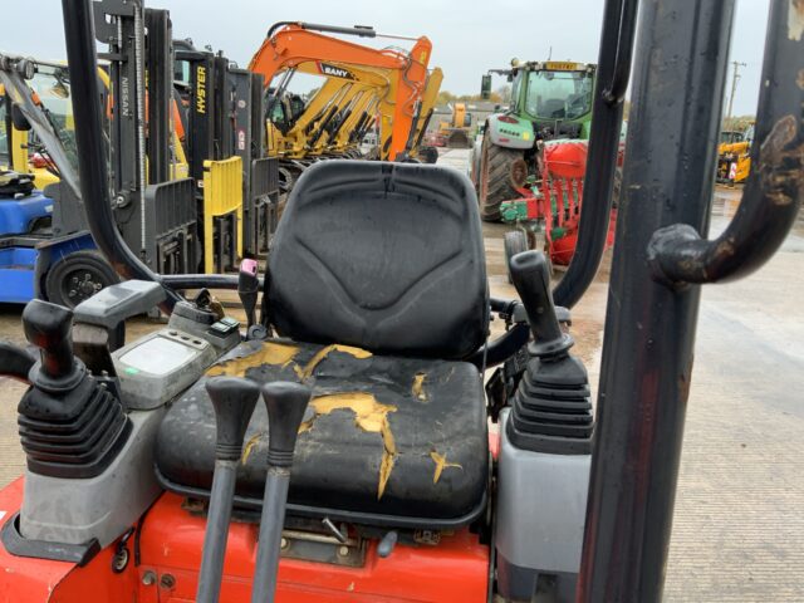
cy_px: 302
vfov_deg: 48.2
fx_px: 674
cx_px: 402
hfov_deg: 61.7
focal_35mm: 29
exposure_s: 1/122
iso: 25
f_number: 1.8
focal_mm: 3
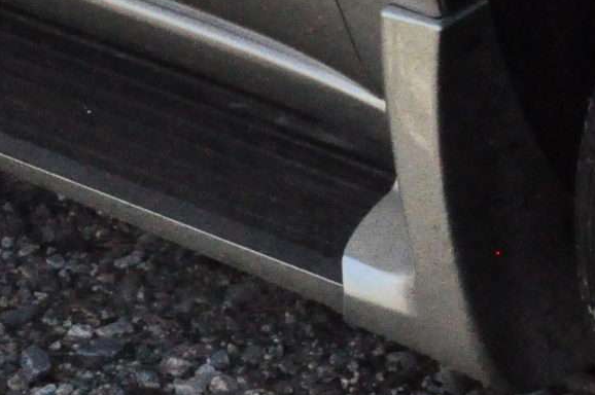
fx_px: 3731
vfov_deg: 6.1
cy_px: 144
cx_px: 1232
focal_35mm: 226
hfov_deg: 8.6
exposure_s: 1/1000
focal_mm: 34
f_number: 13
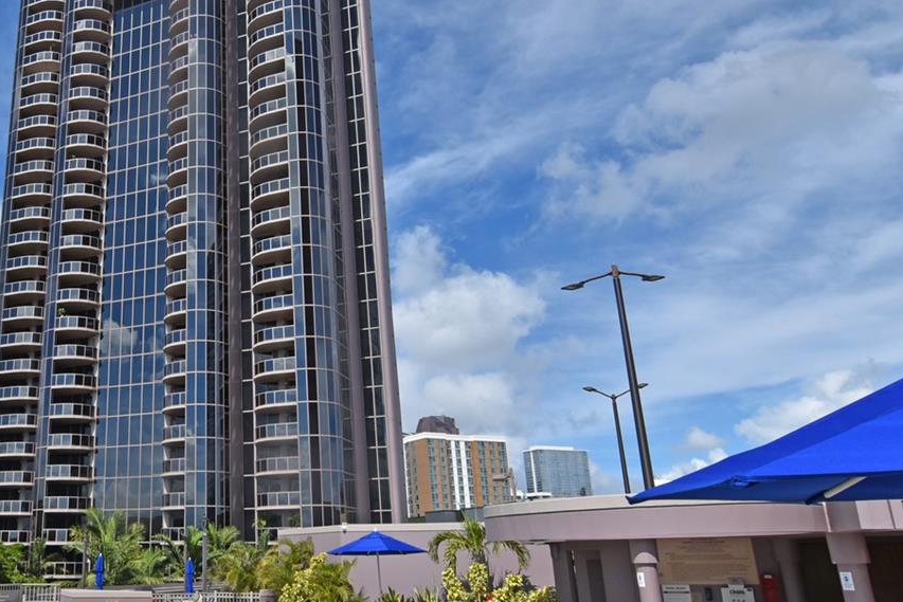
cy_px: 285
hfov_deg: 56.5
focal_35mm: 31
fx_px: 776
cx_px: 197
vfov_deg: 42.4
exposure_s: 1/400
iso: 200
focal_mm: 11
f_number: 10
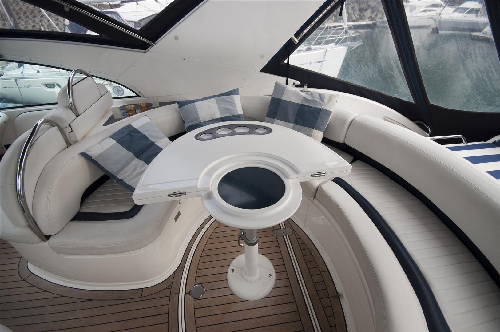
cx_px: 250
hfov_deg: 100.5
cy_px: 166
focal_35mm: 15
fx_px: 208
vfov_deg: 77.2
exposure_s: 1/200
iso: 400
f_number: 8
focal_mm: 10
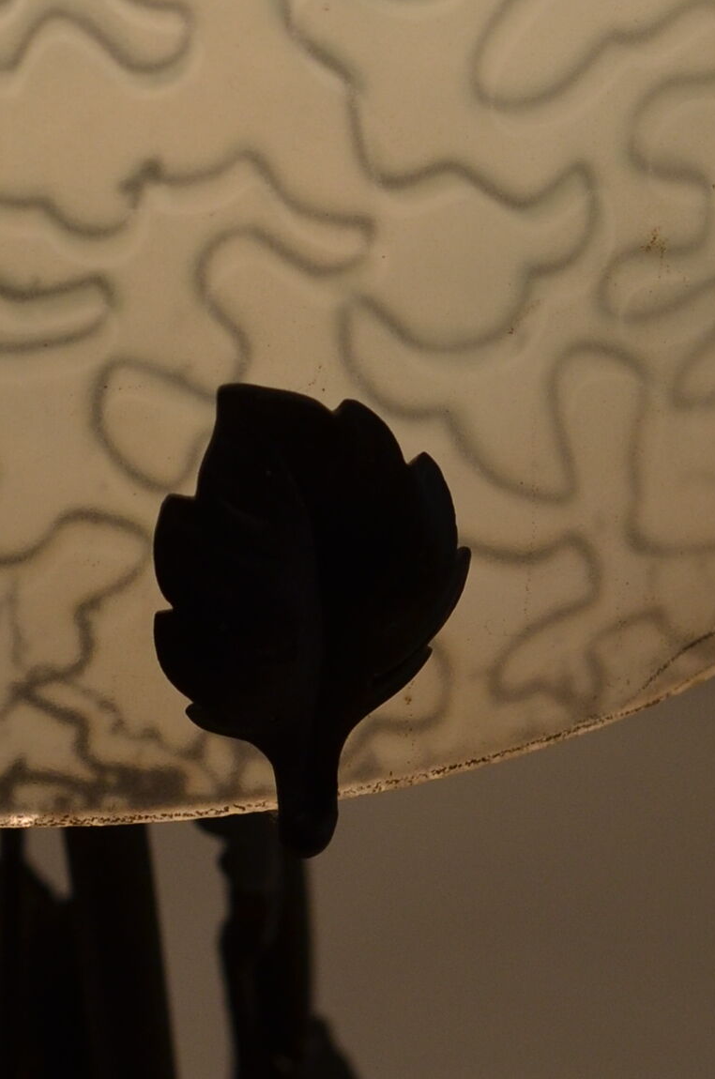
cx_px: -114
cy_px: -227
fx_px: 7210
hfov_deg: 5.7
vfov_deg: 8.5
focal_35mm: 241
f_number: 5.6
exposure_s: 1/125
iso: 320
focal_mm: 50
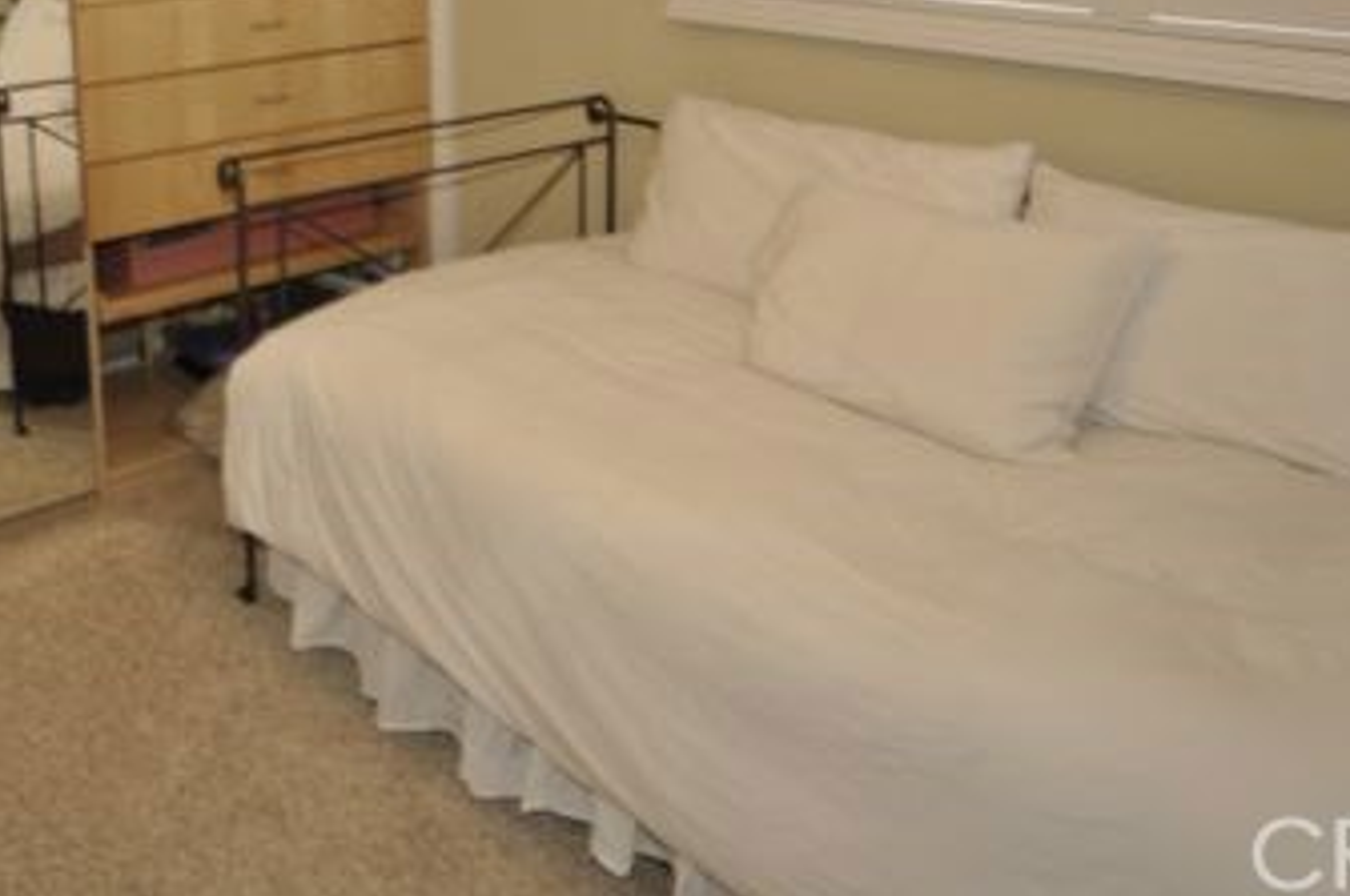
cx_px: 346
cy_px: 58
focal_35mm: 40
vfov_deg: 31.4
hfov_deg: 46.8
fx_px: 1498
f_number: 3.2
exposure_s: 1/20
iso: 200
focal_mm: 14
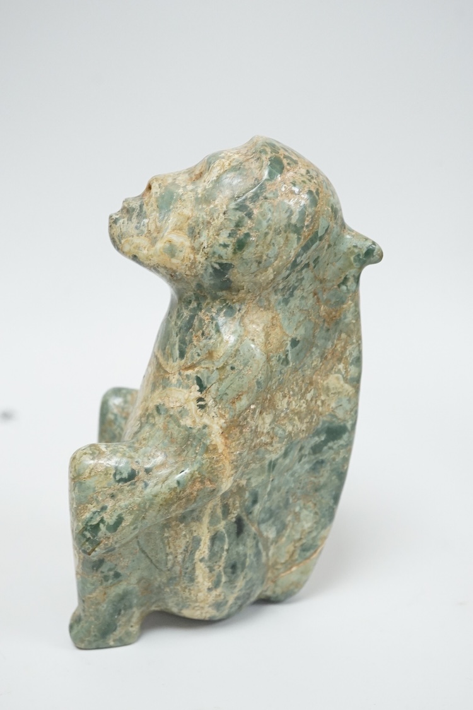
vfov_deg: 43.6
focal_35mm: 45
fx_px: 887
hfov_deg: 29.9
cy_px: 355
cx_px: 236
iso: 2500
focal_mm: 30
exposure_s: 1/80
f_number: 11
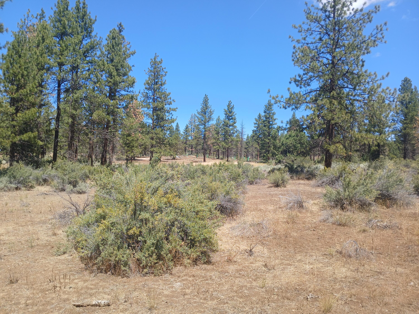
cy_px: 157
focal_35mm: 26
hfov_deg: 67.3
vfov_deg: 53.1
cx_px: 210
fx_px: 315
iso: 20
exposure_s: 1/345
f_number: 1.8
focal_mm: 3.98
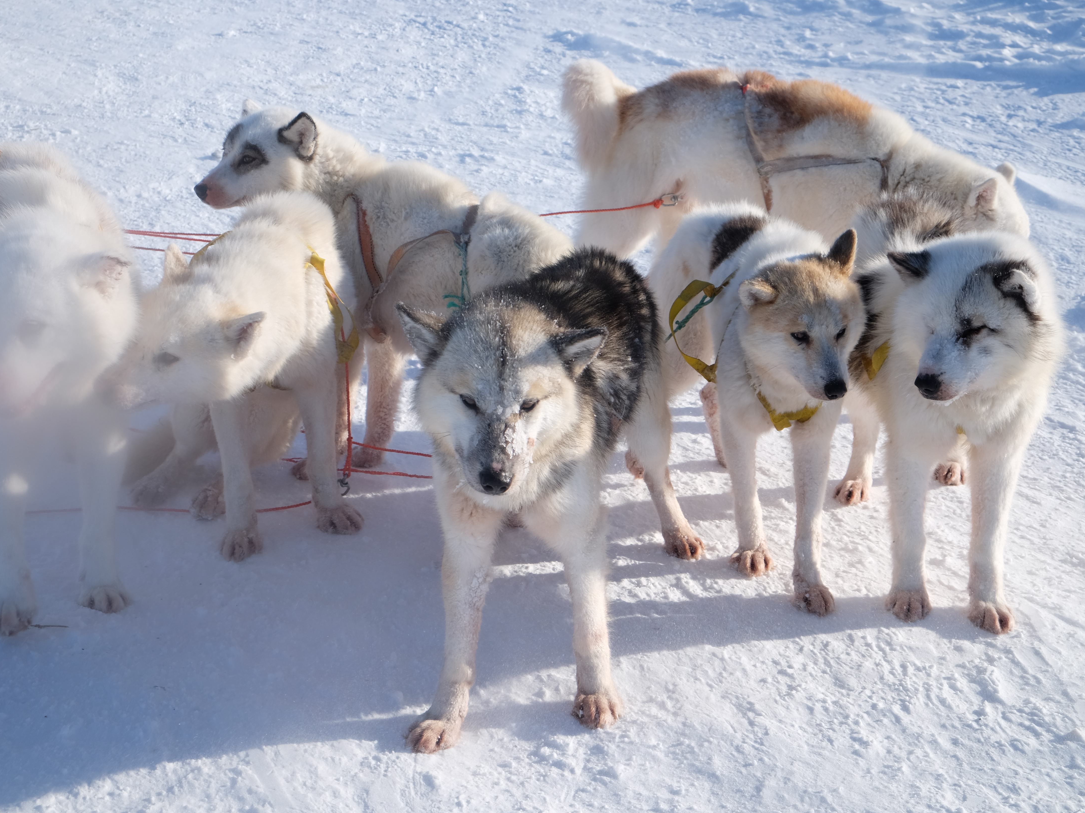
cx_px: 525
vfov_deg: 24.0
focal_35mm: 61
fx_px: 1912
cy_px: 405
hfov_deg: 31.7
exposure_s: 1/420
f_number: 8
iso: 200
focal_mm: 37.4
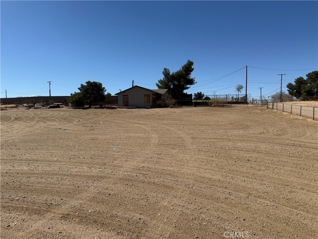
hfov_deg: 71.6
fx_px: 220
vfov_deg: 56.8
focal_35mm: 24
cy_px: 120
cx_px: 159
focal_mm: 6.76
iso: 80
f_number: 1.78
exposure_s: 1/8130
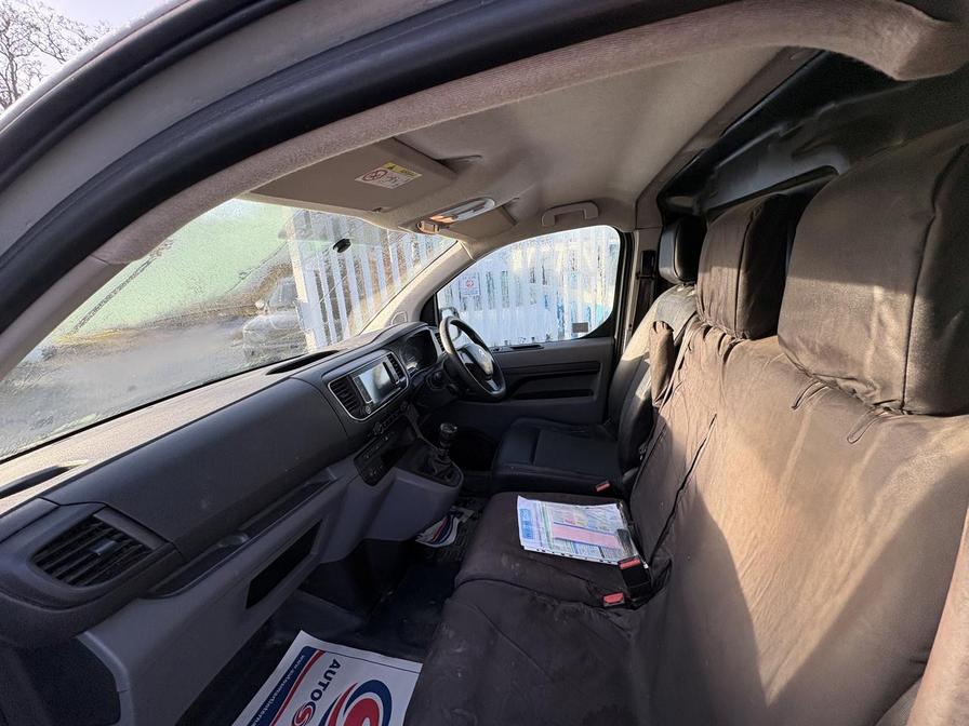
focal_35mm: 14
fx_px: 392
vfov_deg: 85.7
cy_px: 363
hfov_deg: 102.1
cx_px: 484
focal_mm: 2.22
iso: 50
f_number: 2.2
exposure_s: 1/157
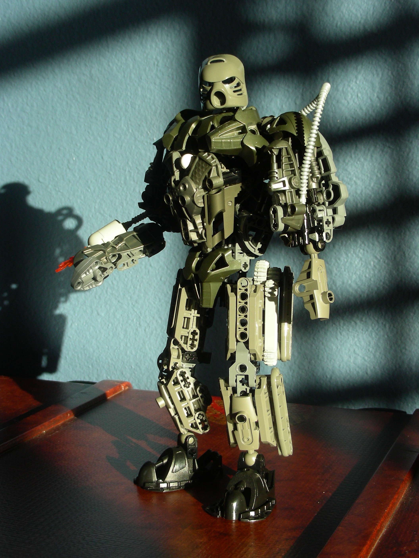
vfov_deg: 30.7
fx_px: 1017
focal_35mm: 63
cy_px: 279
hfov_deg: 23.3
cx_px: 210
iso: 50
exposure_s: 1/180
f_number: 4
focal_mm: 10.5
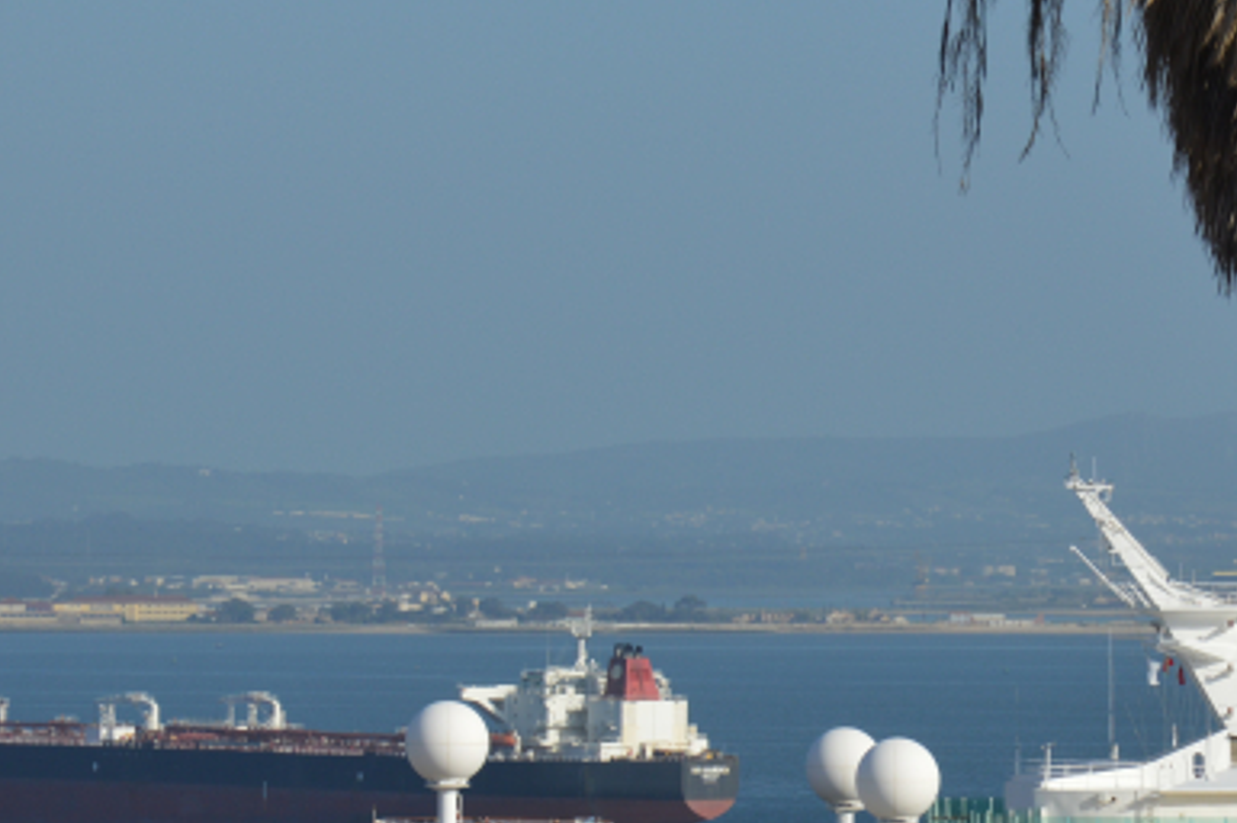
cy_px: 585
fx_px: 11228
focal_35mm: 327
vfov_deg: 4.2
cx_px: 1028
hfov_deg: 6.3
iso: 100
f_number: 9
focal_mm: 105
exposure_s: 1/320
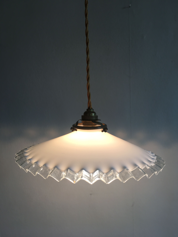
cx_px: 89
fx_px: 199
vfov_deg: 61.7
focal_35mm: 29
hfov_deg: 48.2
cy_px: 118
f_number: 2.2
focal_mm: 4.15
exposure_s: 1/50
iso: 32
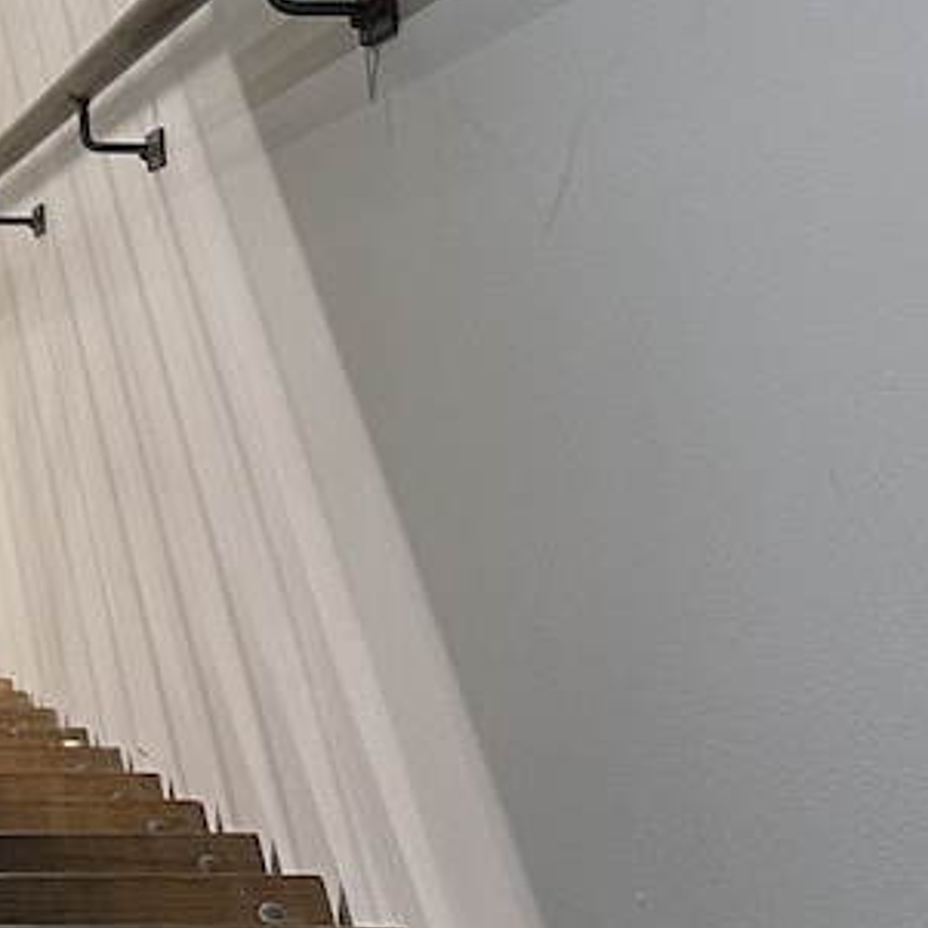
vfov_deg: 16.2
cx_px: -513
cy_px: -359
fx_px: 3033
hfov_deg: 15.8
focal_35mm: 100
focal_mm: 6.86
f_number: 1.78
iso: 200
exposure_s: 1/100
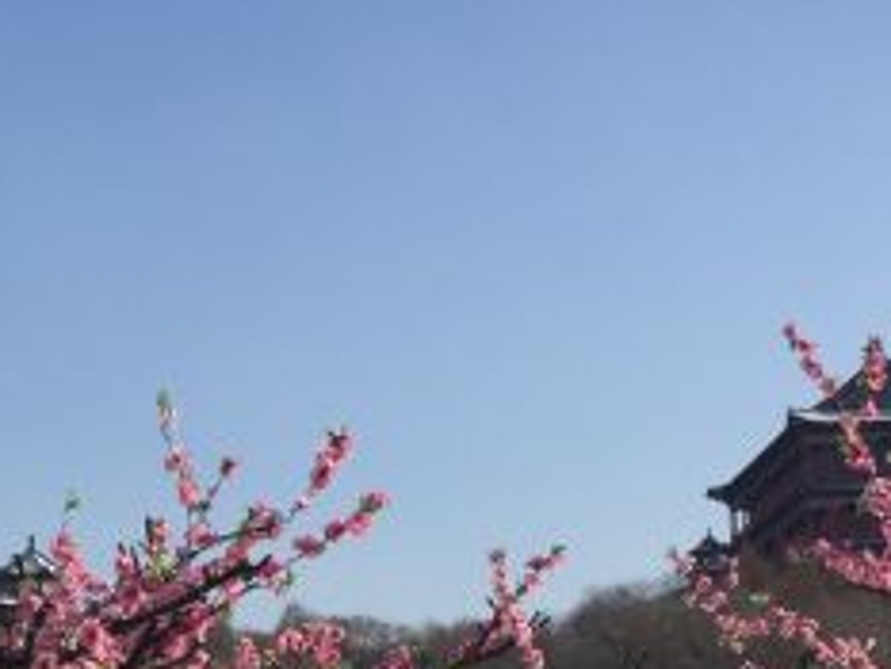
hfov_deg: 22.1
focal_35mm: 87
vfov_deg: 16.3
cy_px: 793
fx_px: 2240
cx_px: 149
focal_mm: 4.15
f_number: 2.2
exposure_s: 1/2639
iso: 32
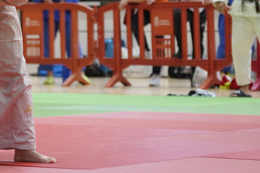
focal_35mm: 247
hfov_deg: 8.3
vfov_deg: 5.6
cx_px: 12
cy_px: 18
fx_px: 1783
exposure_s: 1/640
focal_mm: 101
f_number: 4
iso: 3200
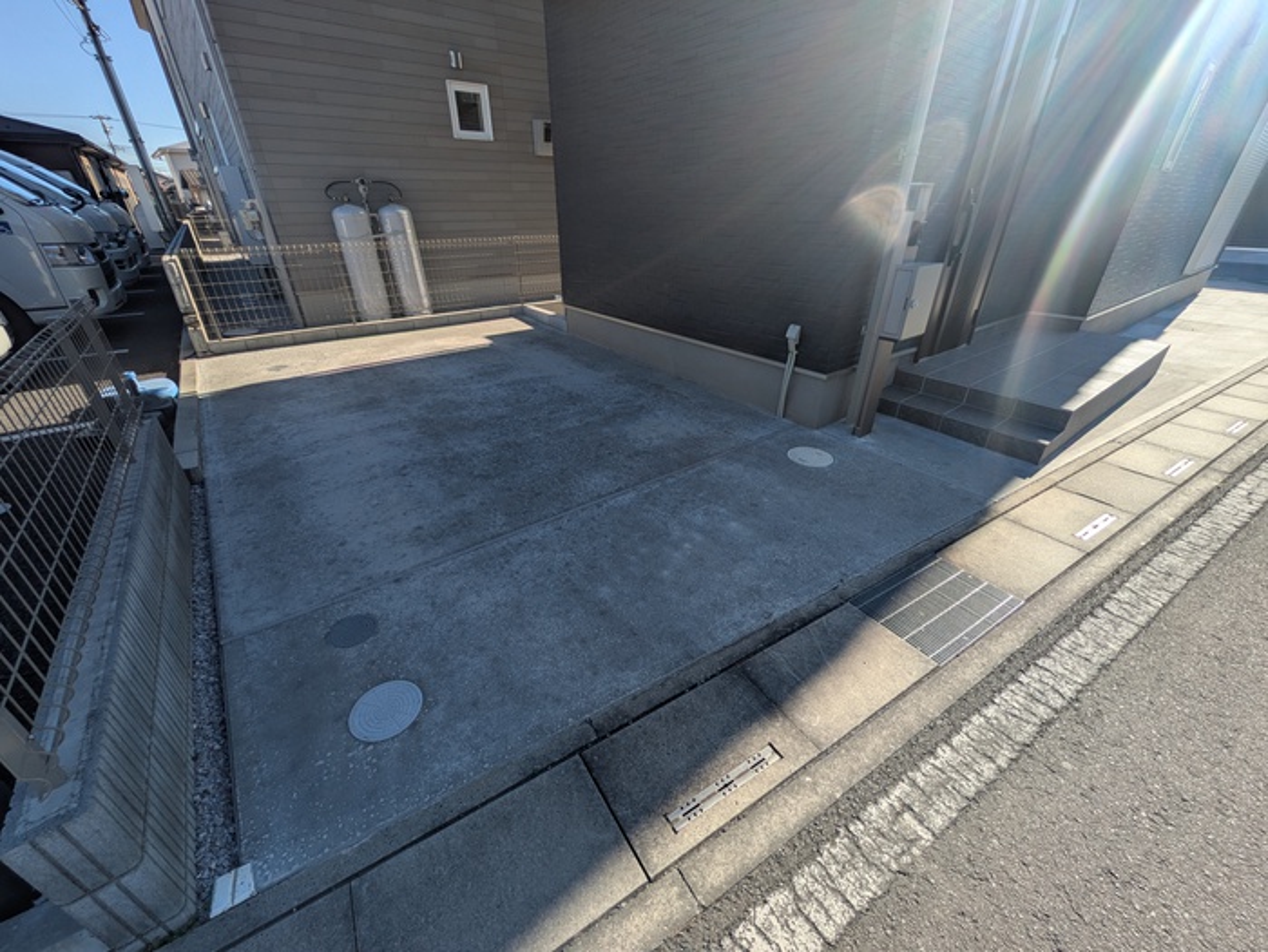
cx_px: 634
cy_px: 476
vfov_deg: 85.7
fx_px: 513
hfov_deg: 102.0
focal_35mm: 14
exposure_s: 1/1319
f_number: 2.2
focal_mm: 1.83
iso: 46
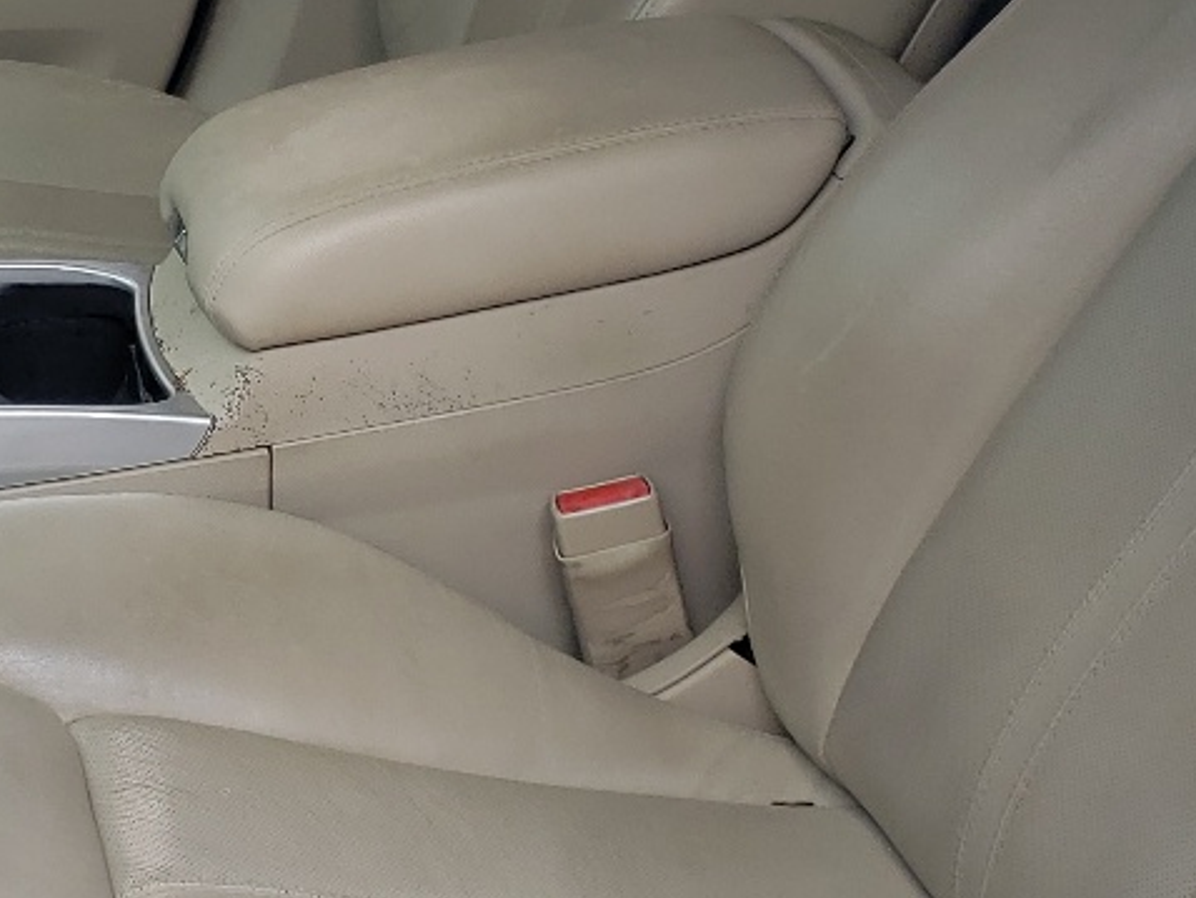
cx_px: -15
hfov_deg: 21.6
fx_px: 3007
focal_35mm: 87
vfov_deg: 17.0
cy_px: 458
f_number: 1.5
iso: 50
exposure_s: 1/769
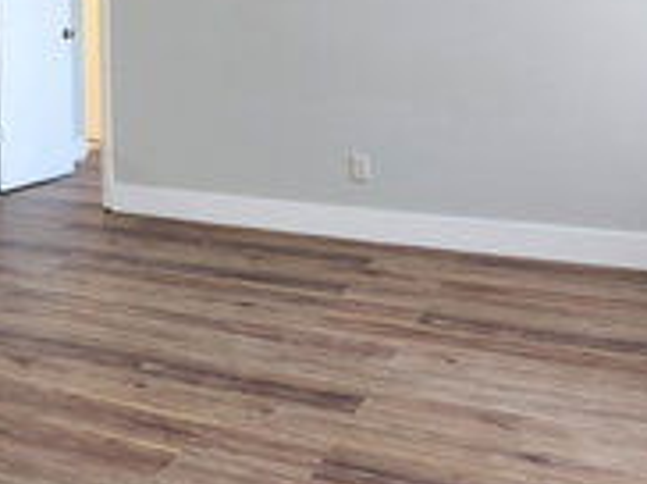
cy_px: 4
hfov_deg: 32.8
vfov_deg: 25.7
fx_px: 1008
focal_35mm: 54
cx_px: 5
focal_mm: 5.54
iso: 125
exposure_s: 1/60
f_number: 1.8
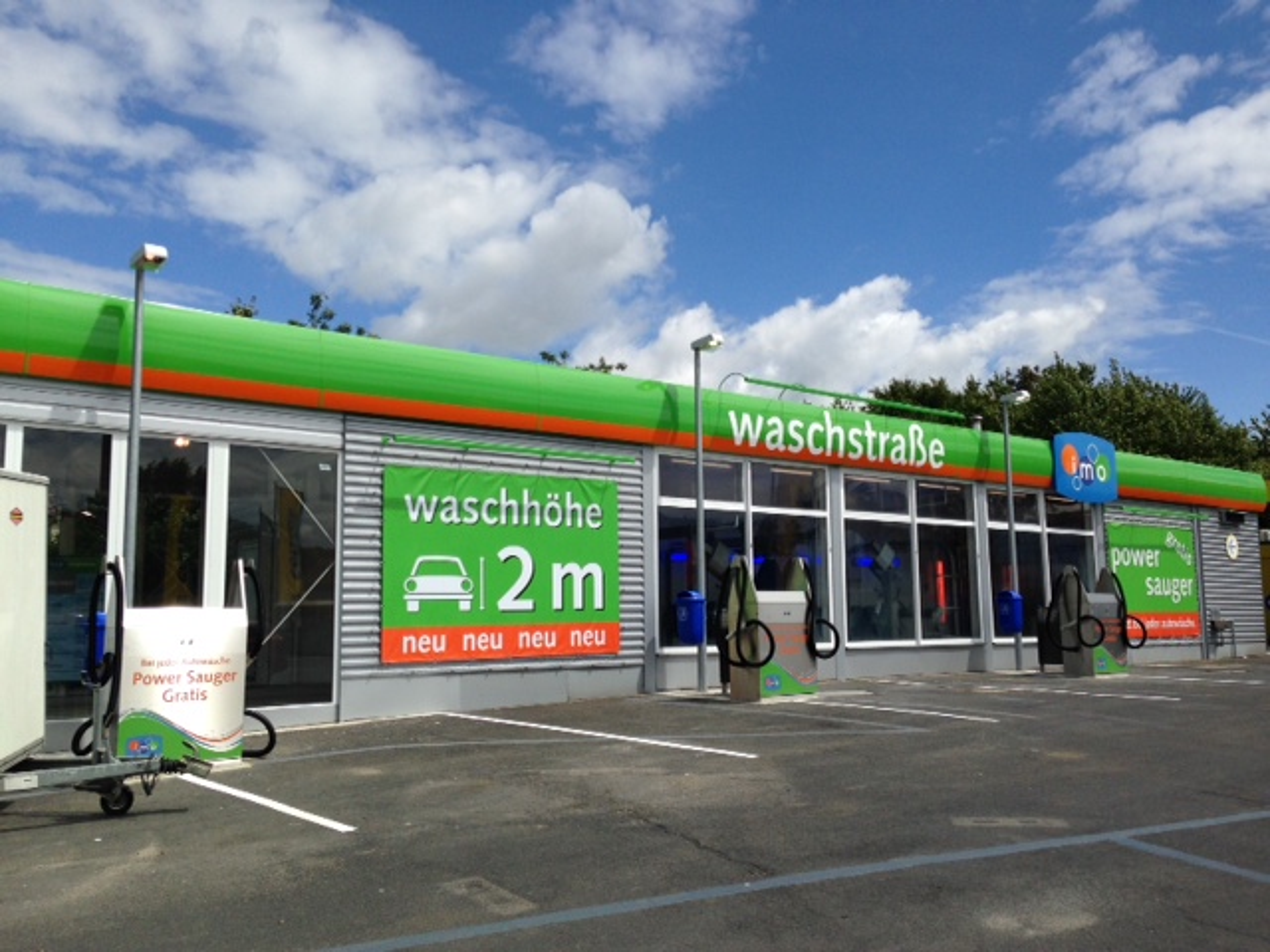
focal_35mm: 33
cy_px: 476
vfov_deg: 42.9
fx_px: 1211
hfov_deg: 55.4
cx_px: 635
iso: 50
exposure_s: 1/2857
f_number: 2.4
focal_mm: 4.12
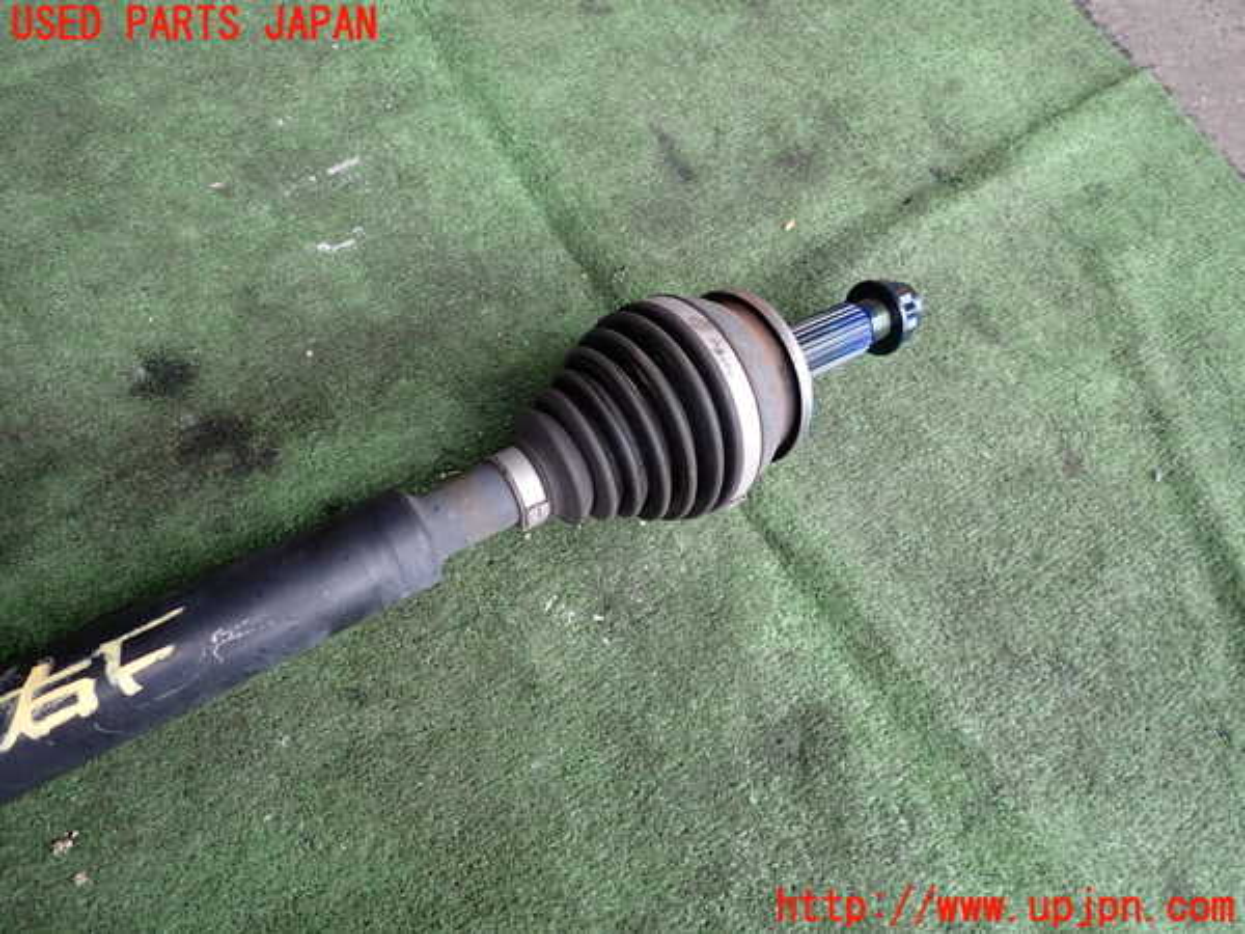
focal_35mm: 25
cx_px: 622
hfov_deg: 69.4
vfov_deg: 54.9
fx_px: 899
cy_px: 467
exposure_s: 1/125
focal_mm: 4.5
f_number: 2
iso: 160
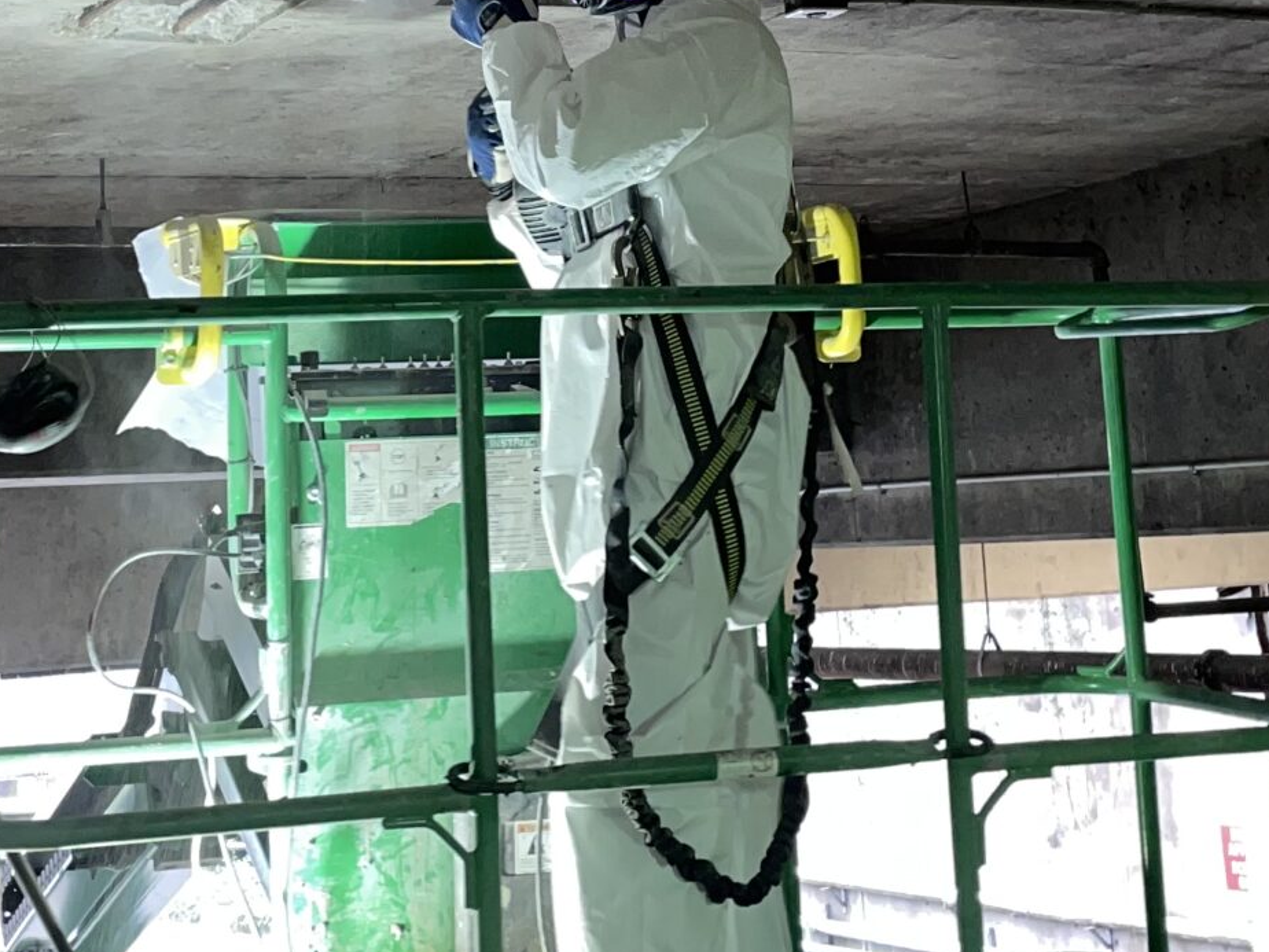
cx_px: 542
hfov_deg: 27.0
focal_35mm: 72
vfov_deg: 19.8
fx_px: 2639
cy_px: -18
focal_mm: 4.2
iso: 80
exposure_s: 1/15
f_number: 1.6
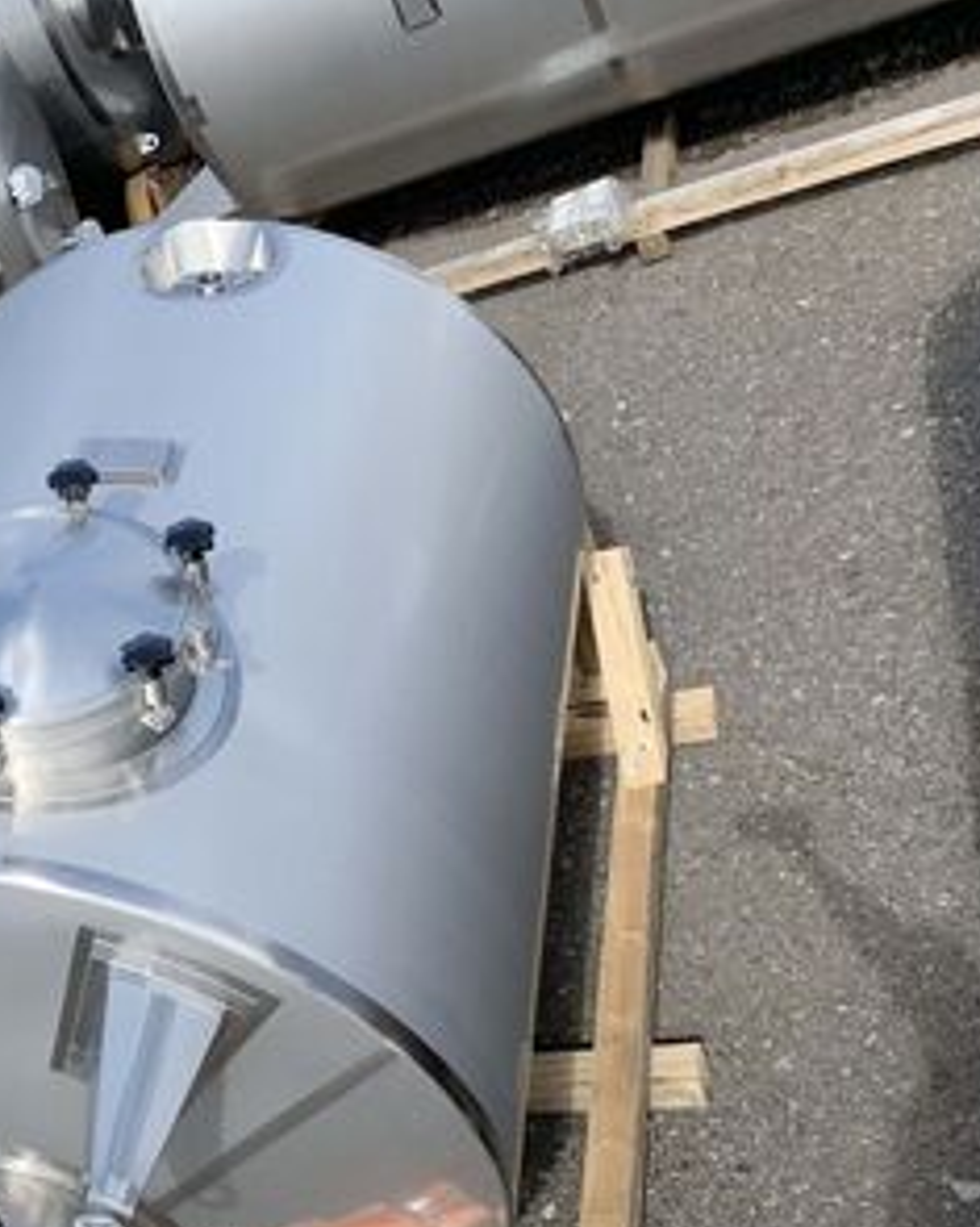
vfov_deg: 39.8
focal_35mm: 46
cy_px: 822
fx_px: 1669
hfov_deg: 31.2
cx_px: 90
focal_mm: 4.25
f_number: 1.8
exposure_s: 1/1536
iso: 25
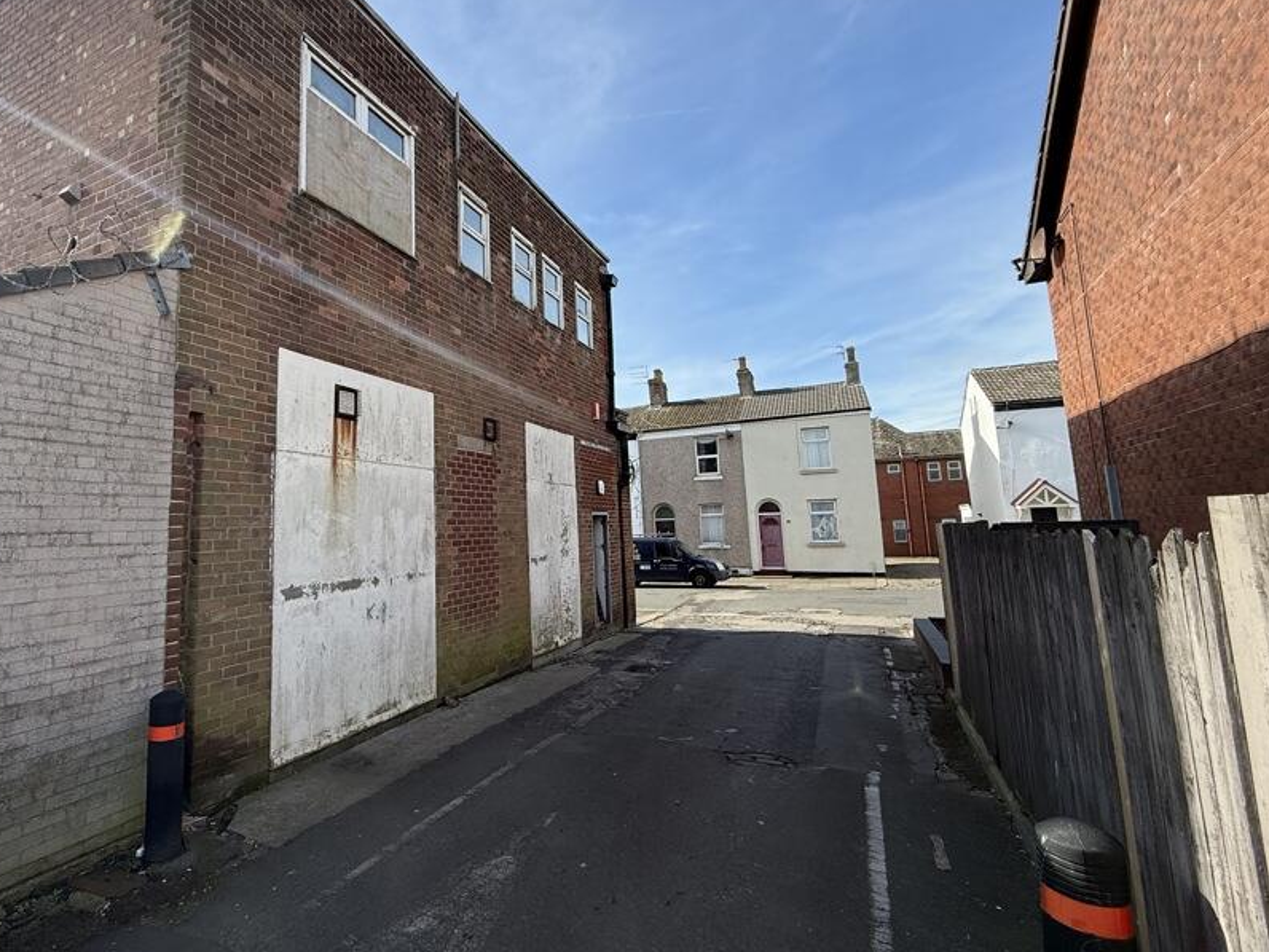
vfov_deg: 71.5
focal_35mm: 18
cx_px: 486
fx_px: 660
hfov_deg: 86.3
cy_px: 442
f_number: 2.2
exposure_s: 1/955
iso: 50
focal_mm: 2.22
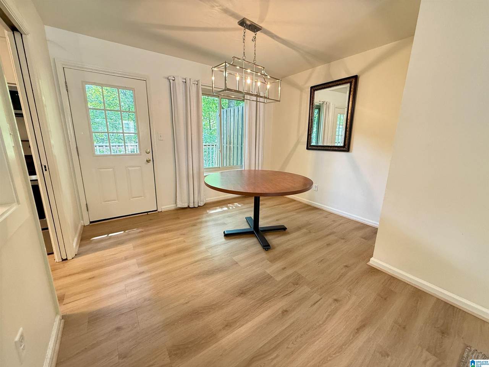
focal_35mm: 14
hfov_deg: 102.1
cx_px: 244
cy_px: 184
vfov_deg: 85.7
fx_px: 198
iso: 400
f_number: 2.2
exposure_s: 1/60
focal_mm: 2.22
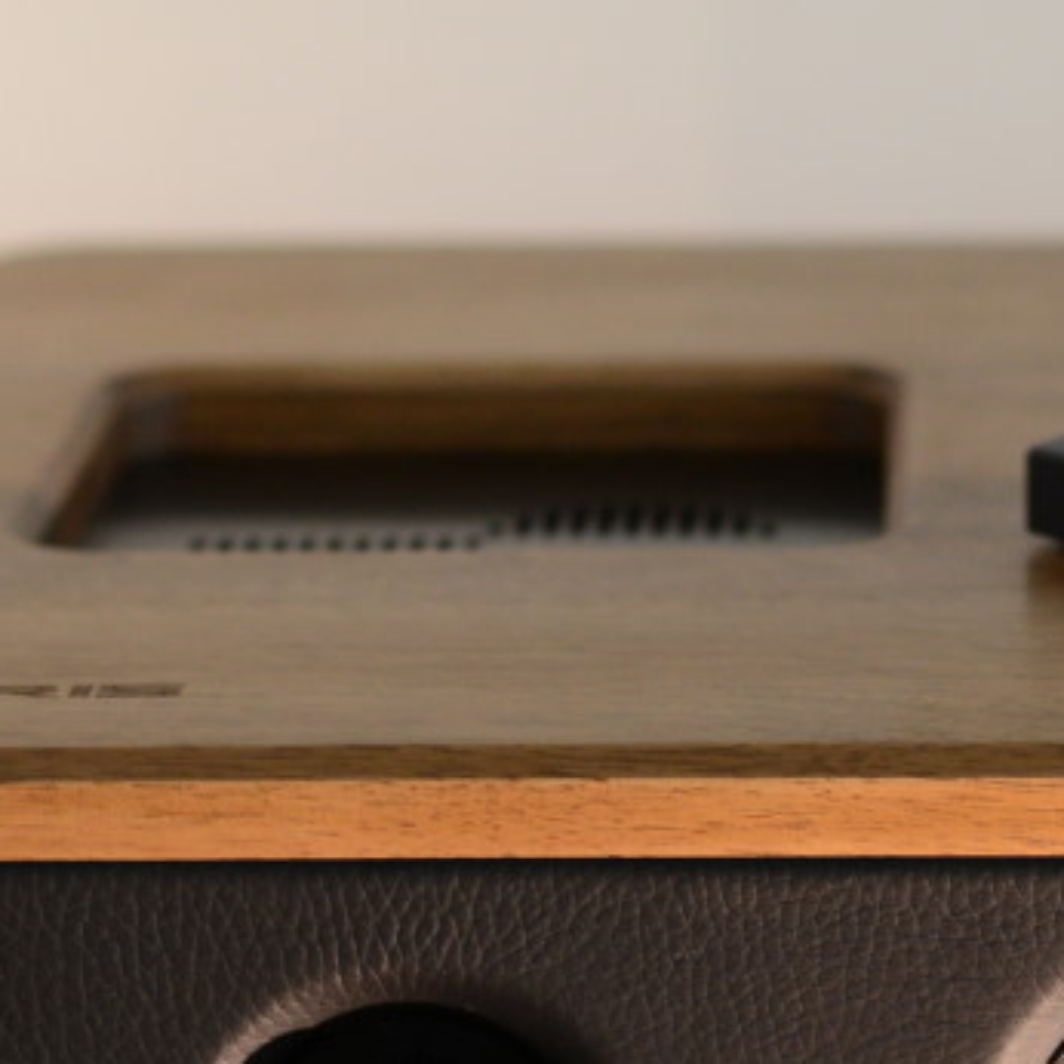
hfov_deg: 9.8
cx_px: 1126
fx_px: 6120
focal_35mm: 176
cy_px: 1822
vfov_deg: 9.5
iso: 640
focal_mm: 35
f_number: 2.5
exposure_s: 1/40
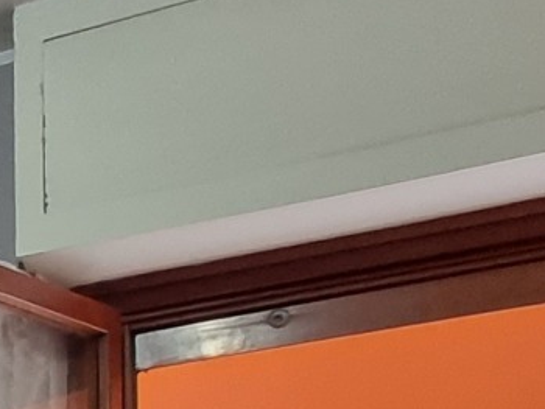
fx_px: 1497
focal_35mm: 95
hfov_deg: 11.7
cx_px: -1057
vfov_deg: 13.2
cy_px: 849
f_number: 2.2
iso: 320
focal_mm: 2.2
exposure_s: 1/50
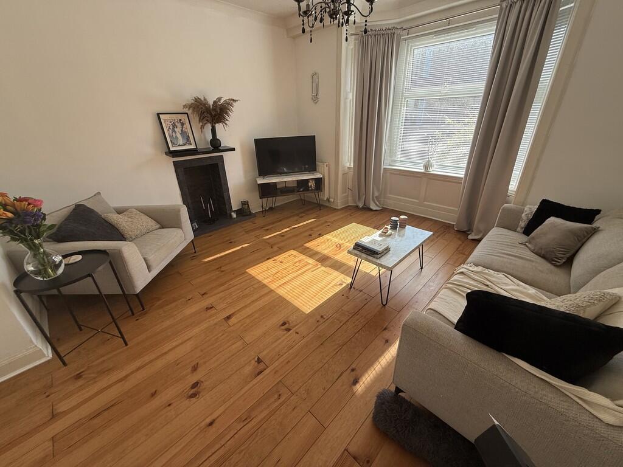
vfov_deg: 85.7
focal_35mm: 14
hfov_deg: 102.1
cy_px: 234
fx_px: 252
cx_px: 312
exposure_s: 1/179
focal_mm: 2.22
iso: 64
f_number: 2.2
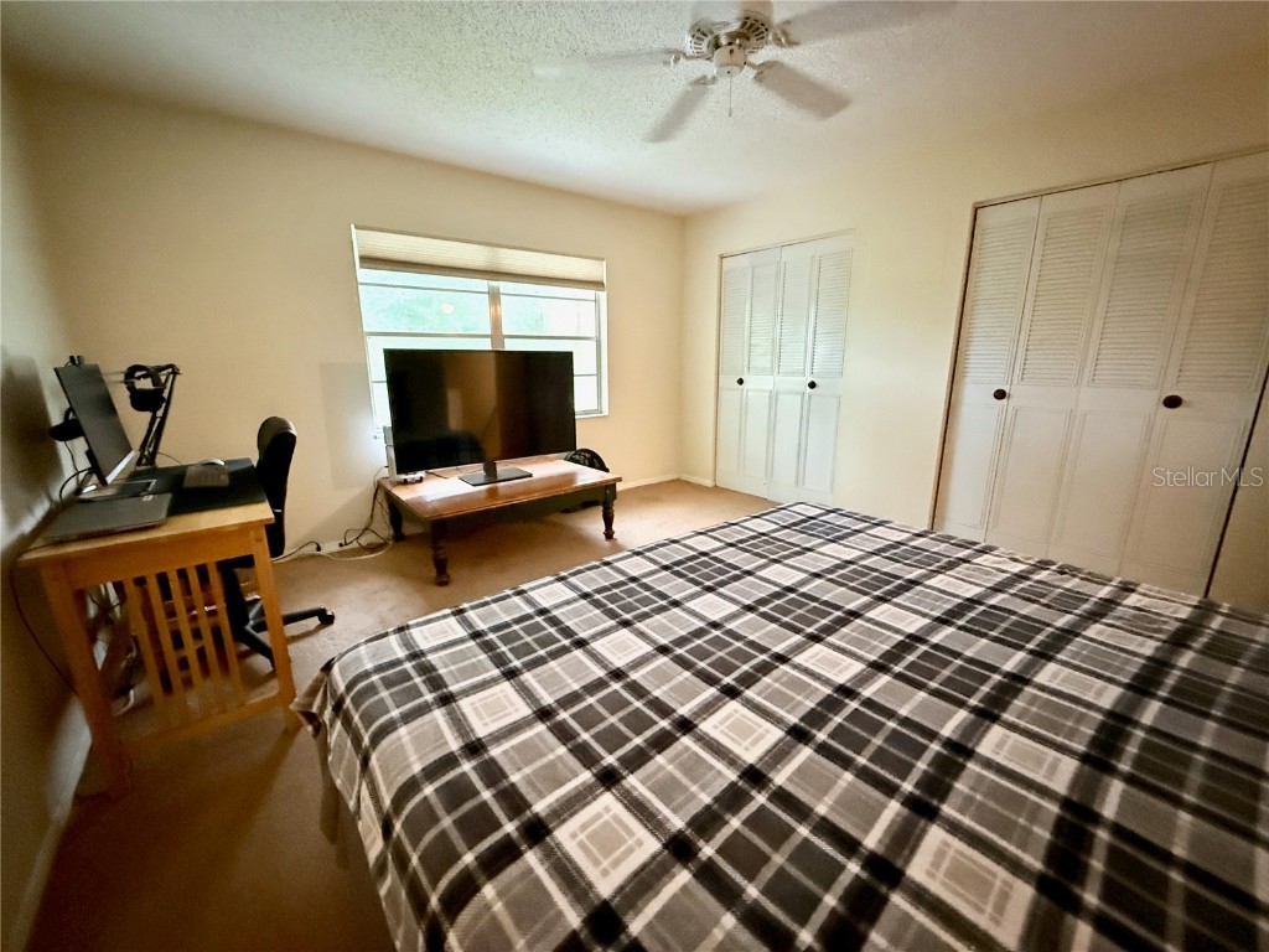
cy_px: 476
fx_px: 513
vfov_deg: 85.7
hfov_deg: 102.1
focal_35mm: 14
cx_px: 634
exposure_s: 1/60
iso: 1250
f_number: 2.2
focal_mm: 2.22
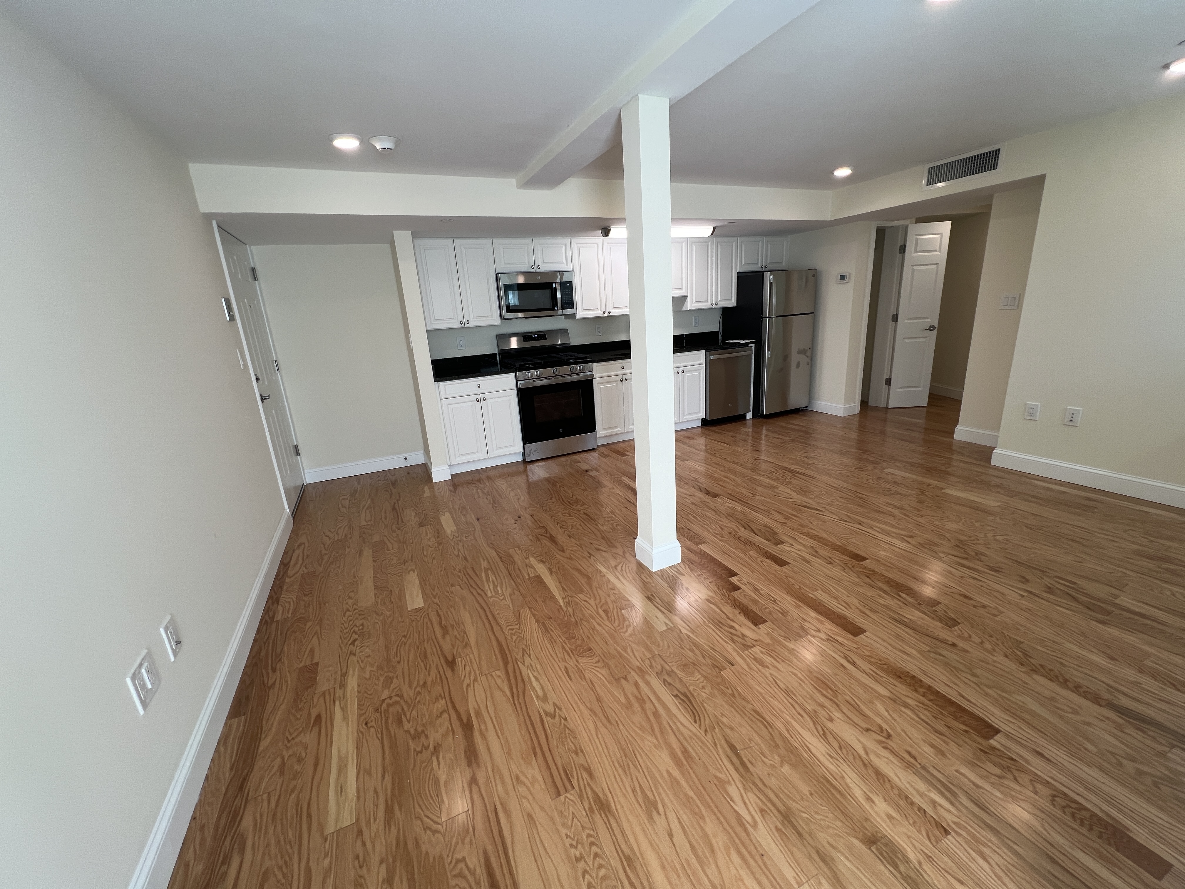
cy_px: 444
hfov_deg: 106.2
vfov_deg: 89.9
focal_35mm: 13
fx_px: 445
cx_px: 592
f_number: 1.8
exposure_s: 1/120
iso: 64
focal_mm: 1.57
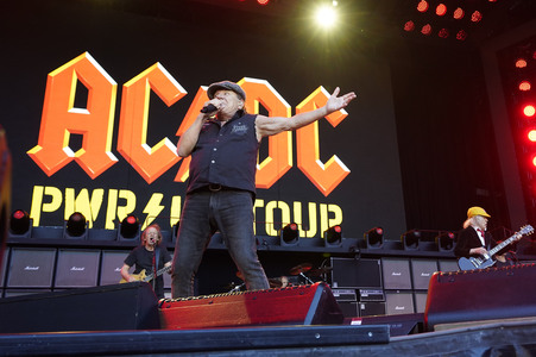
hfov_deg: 58.8
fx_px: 476
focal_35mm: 32
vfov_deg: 41.1
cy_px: 178
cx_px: 268
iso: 1600
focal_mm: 32
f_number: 5
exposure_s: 1/400
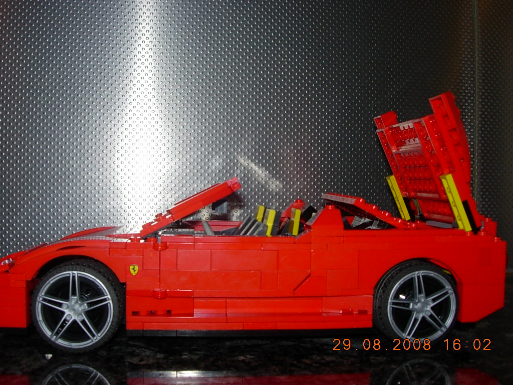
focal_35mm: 38
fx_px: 563
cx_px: 256
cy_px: 192
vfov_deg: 37.7
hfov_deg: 49.0
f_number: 4.8
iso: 79
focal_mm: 7.8
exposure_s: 1/64
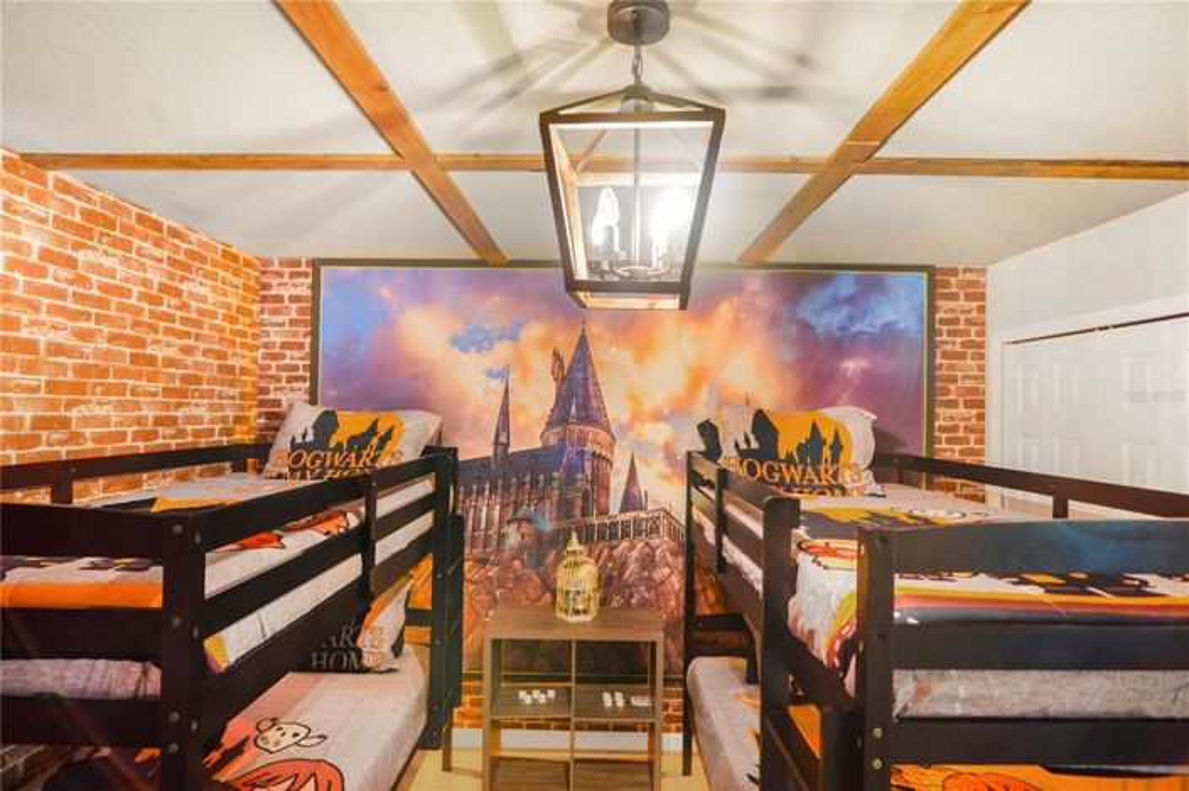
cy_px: 396
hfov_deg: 90.0
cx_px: 594
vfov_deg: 67.3
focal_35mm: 18
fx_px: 594
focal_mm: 12
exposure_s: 1/30
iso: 640
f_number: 2
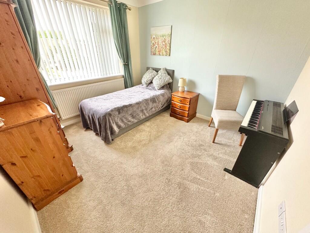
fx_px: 125
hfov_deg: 102.1
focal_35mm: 14
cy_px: 116
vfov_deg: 85.7
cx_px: 155
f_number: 2.2
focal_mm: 2.22
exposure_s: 1/99
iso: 250
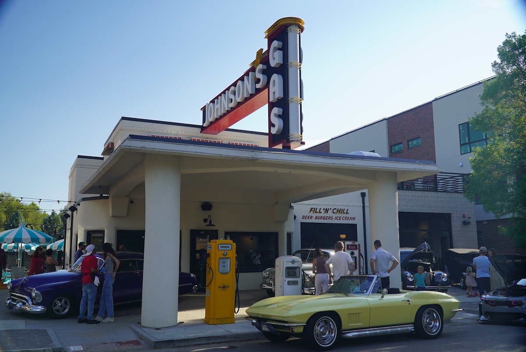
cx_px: 263
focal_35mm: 31
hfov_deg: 60.2
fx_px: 453
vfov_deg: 42.4
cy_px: 176
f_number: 6.3
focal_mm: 21
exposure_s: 1/100
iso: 100
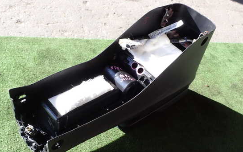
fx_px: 278
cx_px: 121
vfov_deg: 30.5
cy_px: 85
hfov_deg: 47.2
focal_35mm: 42
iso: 100
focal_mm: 6.37
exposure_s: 1/160
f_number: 3.5
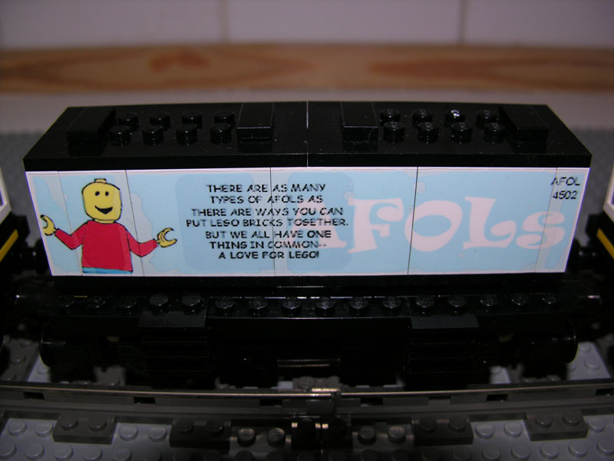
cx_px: 307
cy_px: 230
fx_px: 621
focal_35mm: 35
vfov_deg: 40.7
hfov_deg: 52.6
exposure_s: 1/60.1
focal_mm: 8.9
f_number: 2.8
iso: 50
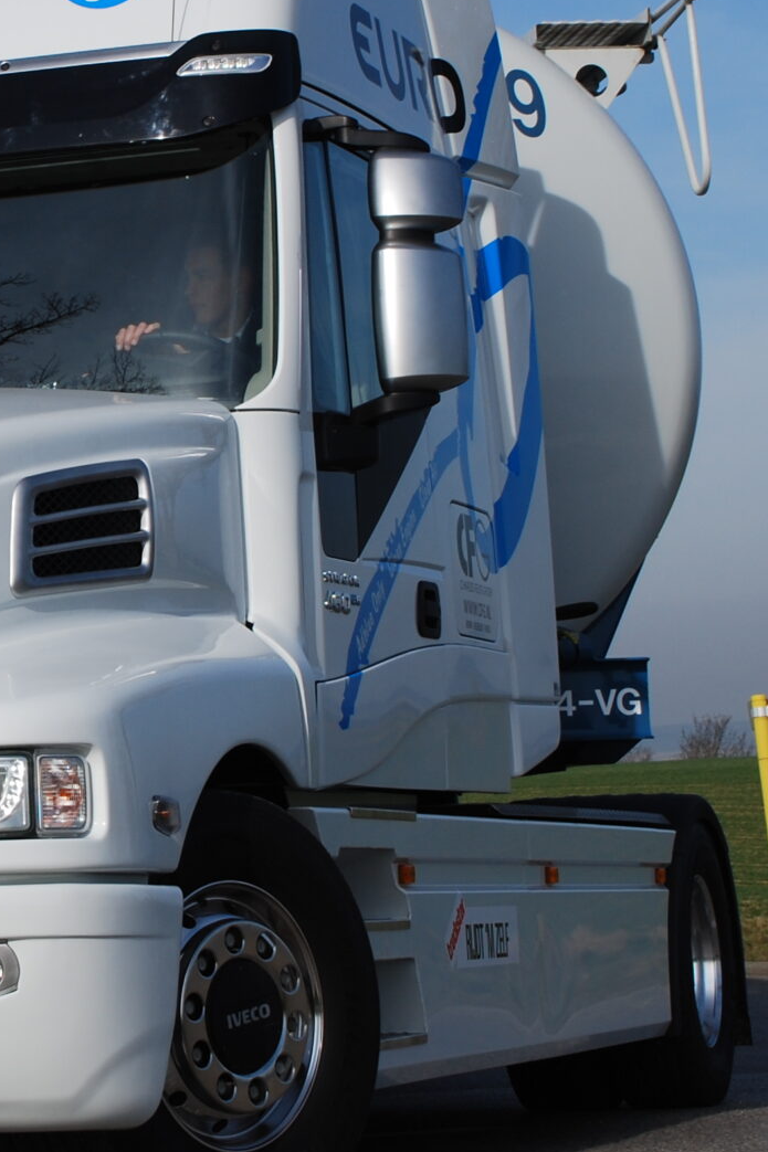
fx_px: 3777
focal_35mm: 118
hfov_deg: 11.4
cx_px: -116
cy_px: 453
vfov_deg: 17.3
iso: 100
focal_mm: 32
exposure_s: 1/320
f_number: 9
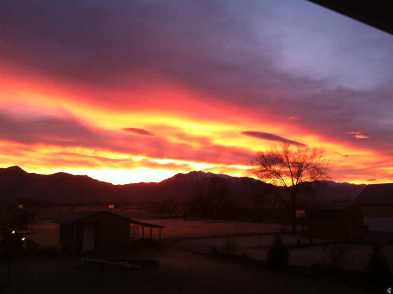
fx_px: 397
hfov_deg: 52.7
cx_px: 196
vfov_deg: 40.6
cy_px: 147
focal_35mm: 35
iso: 80
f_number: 2.8
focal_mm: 3.85
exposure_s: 1/15
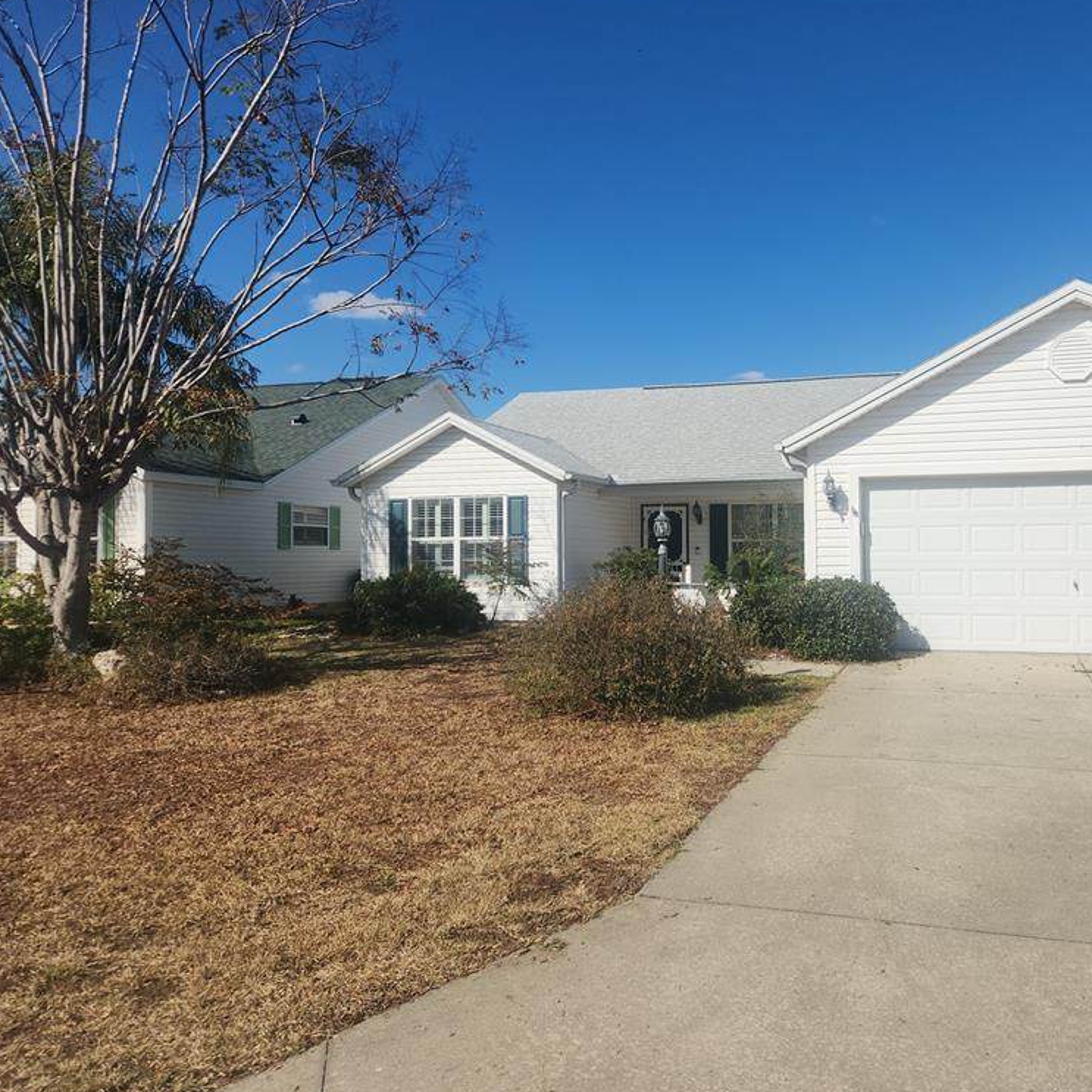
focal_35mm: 28
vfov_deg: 57.3
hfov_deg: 56.5
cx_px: 697
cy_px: 544
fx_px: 999
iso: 20
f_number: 1.8
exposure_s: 1/2874
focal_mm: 5.4
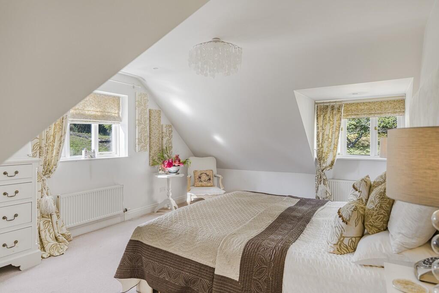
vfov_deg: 59.5
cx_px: 220
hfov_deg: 81.2
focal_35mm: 21
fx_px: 256
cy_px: 146
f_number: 4
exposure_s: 1/20
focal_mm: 21
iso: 160
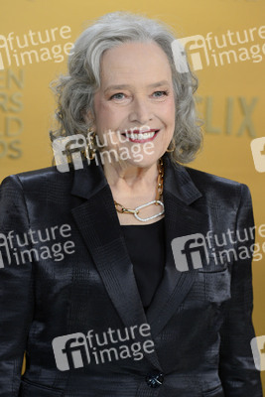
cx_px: 132
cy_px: 198
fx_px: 1544
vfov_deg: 14.6
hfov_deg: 9.8
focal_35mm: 140
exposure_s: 1/250
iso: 2500
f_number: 5.6
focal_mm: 140
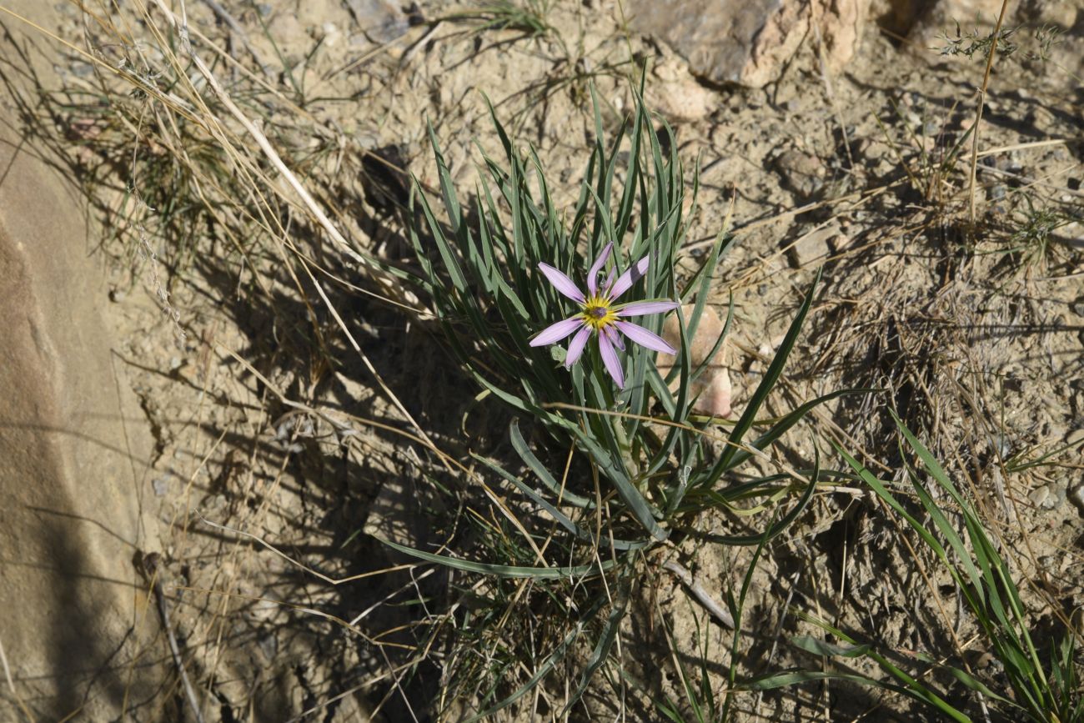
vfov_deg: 19.5
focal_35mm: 70
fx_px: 2108
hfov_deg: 28.8
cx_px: 542
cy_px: 362
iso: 125
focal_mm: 70
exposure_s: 1/125
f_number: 16
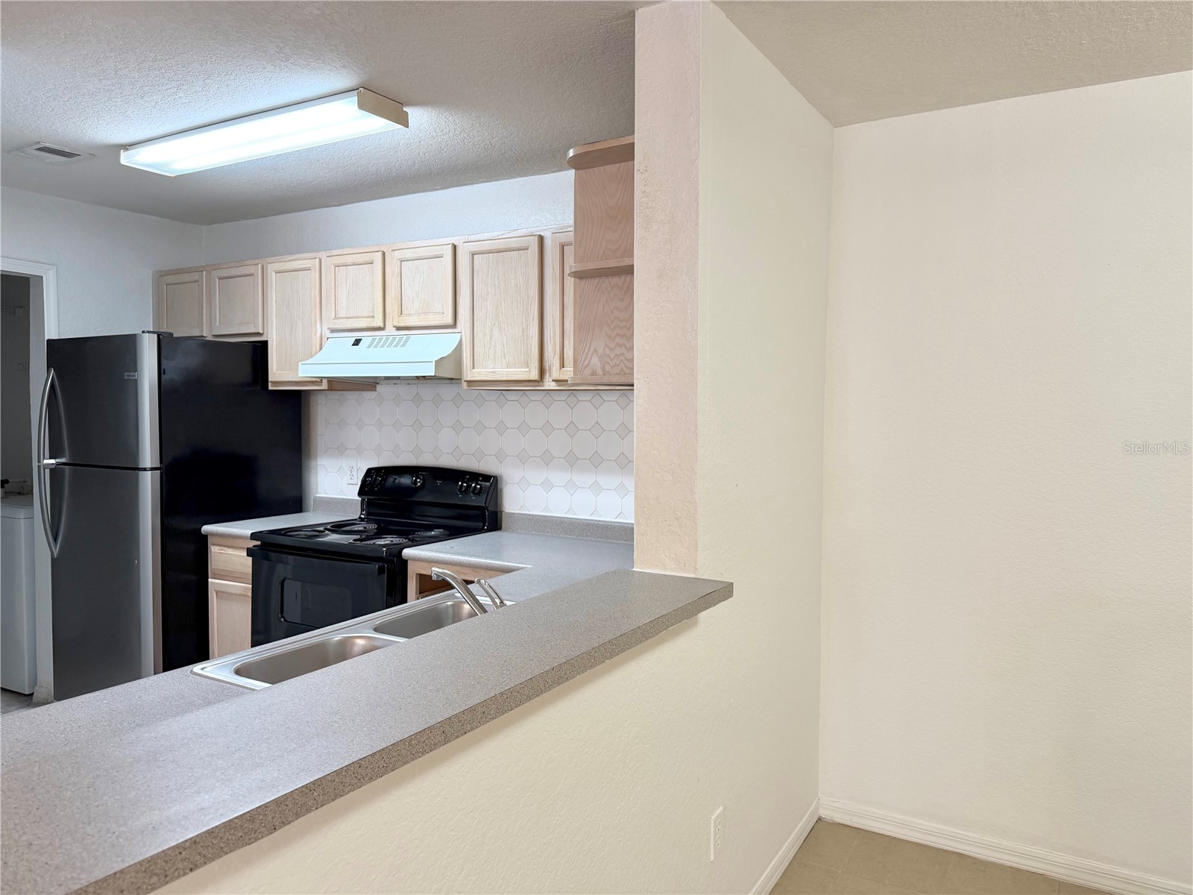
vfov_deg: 56.8
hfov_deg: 71.6
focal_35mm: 24
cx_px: 596
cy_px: 448
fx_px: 827
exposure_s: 1/60
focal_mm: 6.76
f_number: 1.78
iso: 125
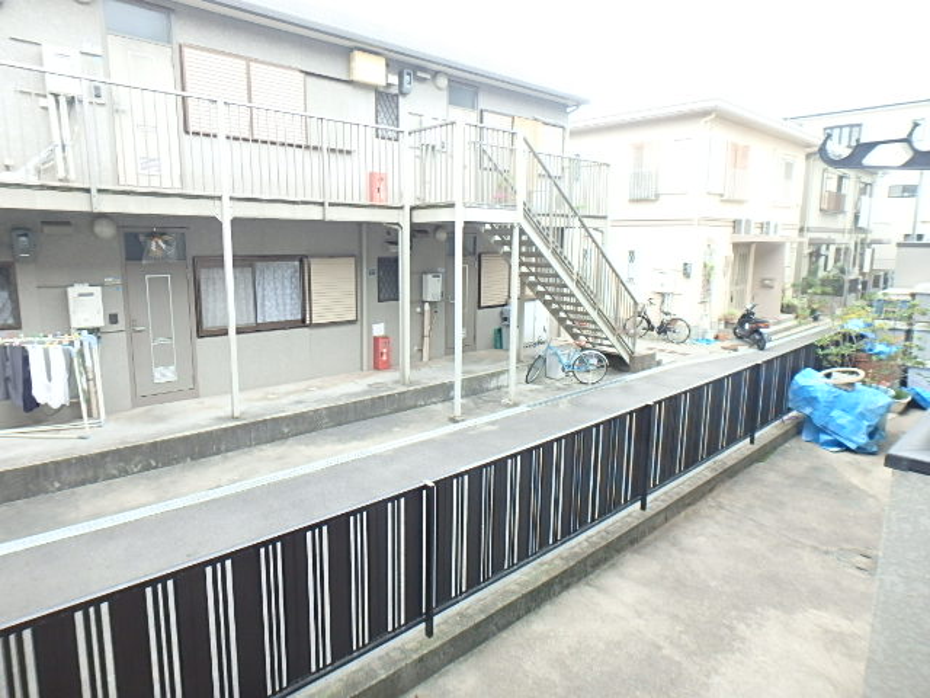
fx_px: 564
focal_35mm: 21
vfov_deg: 63.4
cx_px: 465
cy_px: 349
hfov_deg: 79.0
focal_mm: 3.7
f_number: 3.5
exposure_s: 1/60
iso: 200
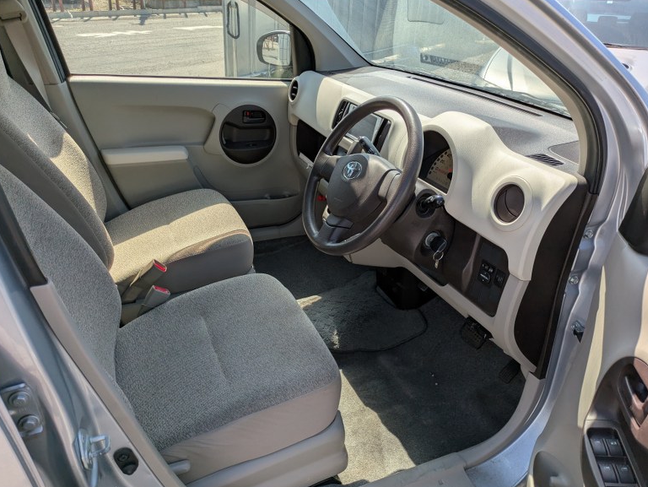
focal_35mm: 26
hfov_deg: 67.3
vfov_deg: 53.1
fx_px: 487
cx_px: 313
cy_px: 246
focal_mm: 5.43
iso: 49
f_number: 1.89
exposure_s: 1/2155
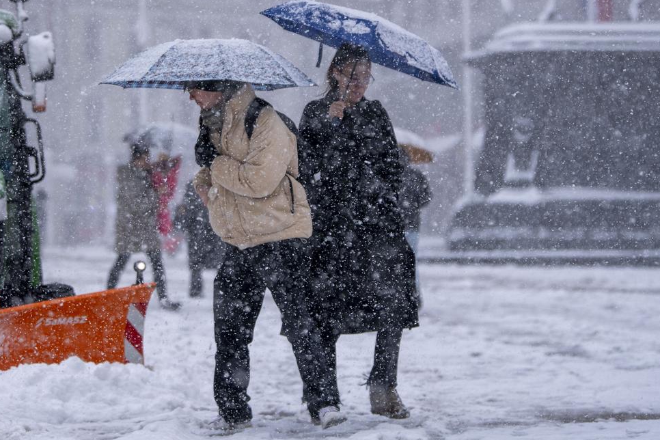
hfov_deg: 12.2
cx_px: 244
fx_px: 3098
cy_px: 99
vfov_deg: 8.1
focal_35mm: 169
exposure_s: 1/1600
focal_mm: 102
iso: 400
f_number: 2.8
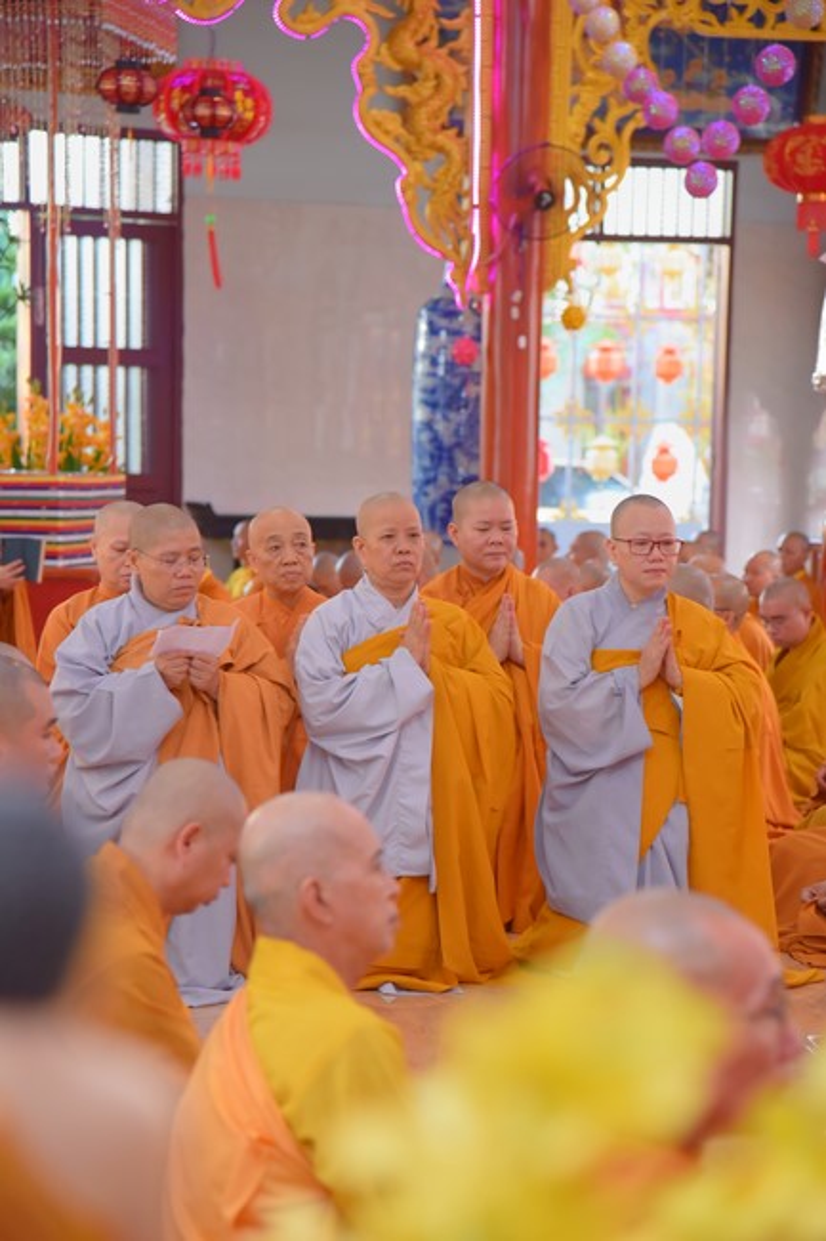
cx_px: 413
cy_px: 620
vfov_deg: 20.8
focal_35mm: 98
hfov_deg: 14.0
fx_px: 3374
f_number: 4.5
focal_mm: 98
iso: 1250
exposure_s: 1/125
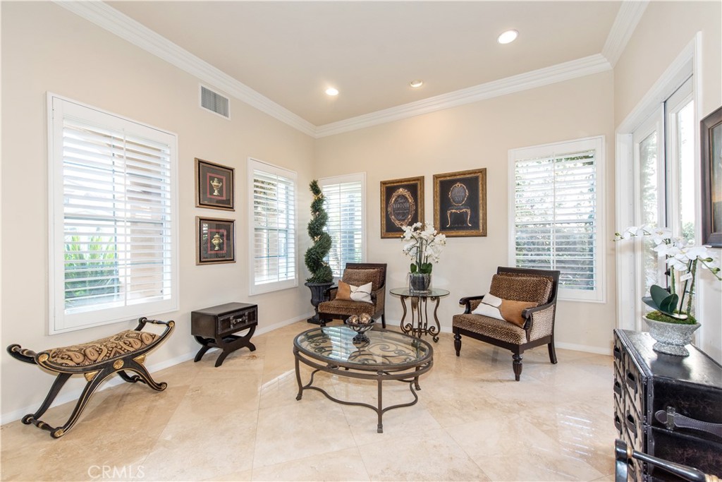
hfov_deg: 104.2
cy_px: 241
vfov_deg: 81.2
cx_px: 361
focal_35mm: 14
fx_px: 281
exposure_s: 1/125
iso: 720
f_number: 5.6
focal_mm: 14
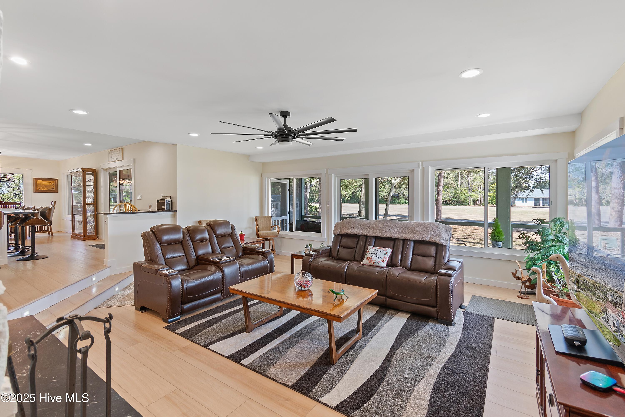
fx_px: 260
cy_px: 208
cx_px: 312
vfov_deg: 77.3
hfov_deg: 100.4
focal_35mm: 15
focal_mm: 10
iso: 100
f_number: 4.5
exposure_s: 1/6
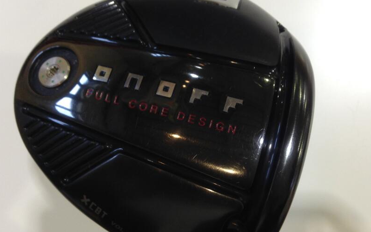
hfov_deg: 47.2
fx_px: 425
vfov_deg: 30.6
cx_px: 199
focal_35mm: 42
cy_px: 114
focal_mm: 3.3
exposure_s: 1/30
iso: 32
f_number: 2.4
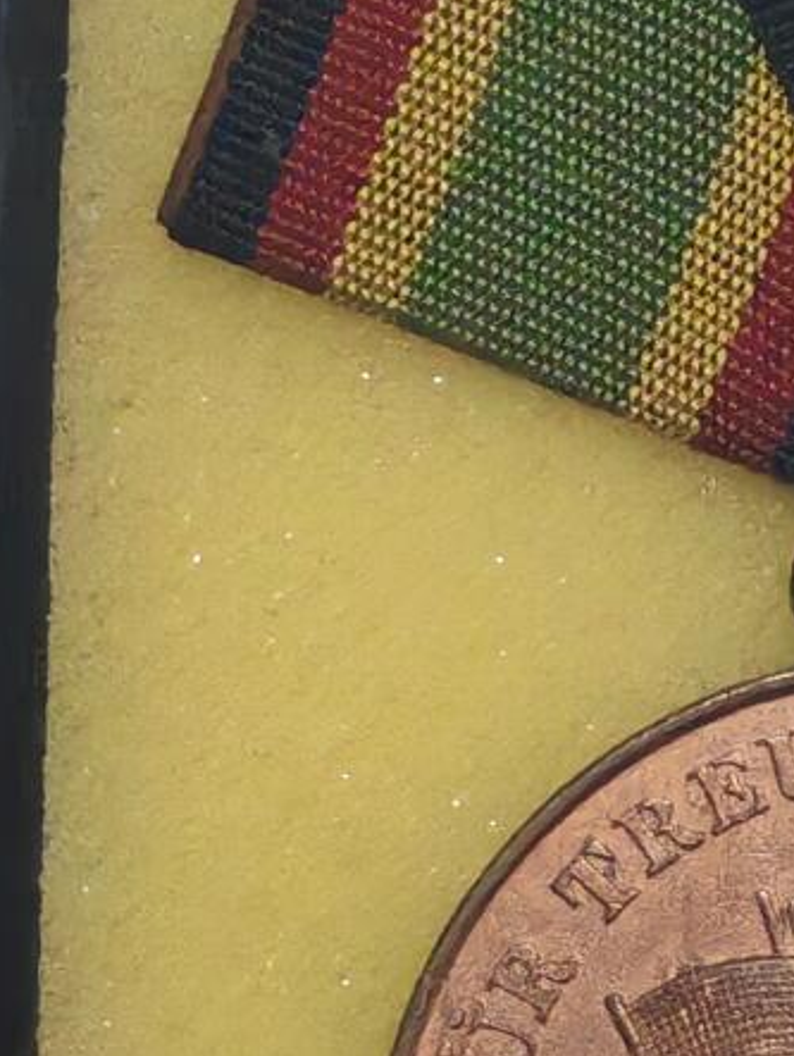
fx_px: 8429
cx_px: 935
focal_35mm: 276
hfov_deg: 5.4
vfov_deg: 7.2
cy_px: 331
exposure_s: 1/33
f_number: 1.95
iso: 1000
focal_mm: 5.52
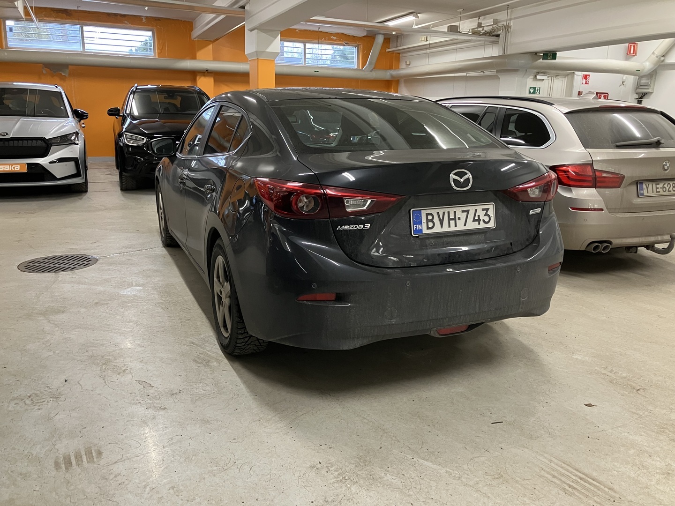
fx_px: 546
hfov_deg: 63.4
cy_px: 253
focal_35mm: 28
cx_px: 338
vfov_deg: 49.7
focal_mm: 3.99
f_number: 1.8
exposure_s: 1/50
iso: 200
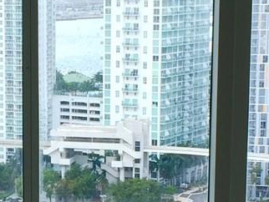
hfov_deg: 13.5
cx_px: 8
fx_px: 1120
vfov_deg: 10.2
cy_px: 195
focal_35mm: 144
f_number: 2.2
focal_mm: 4.15
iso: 32
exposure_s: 1/154
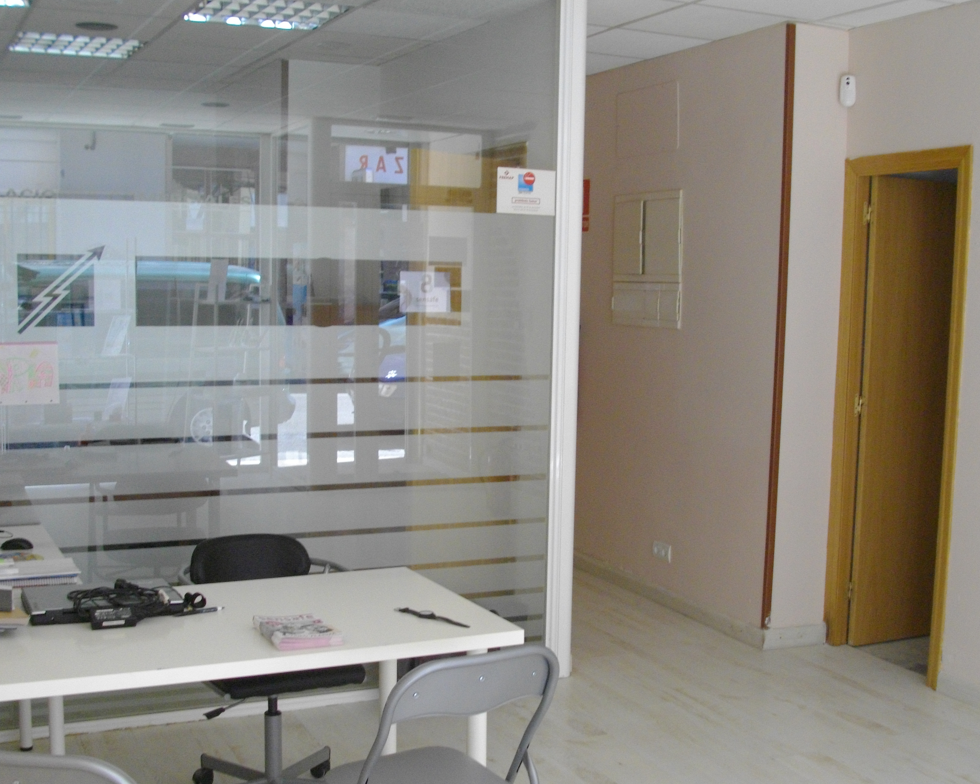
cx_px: 554
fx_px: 1276
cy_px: 431
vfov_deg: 34.1
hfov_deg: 41.9
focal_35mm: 44
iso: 200
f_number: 2.9
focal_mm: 5.7
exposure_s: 1/60
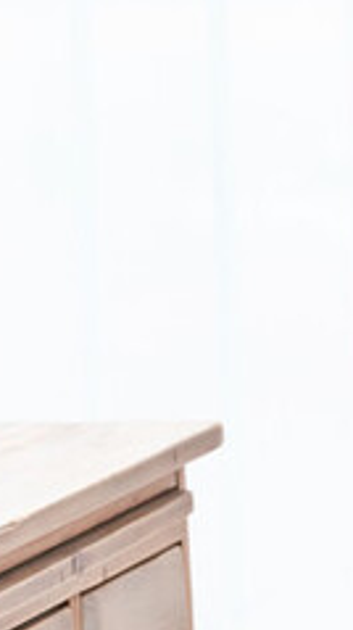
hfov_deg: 2.6
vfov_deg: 4.7
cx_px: 846
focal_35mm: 463
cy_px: 166
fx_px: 7724
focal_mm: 58.7
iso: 400
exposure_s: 1/120
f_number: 5
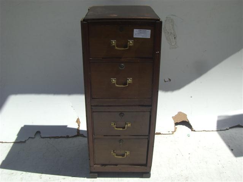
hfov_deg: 49.0
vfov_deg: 37.8
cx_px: 122
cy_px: 91
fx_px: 267
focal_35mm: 38
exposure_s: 1/1000
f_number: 4.3
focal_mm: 6.2
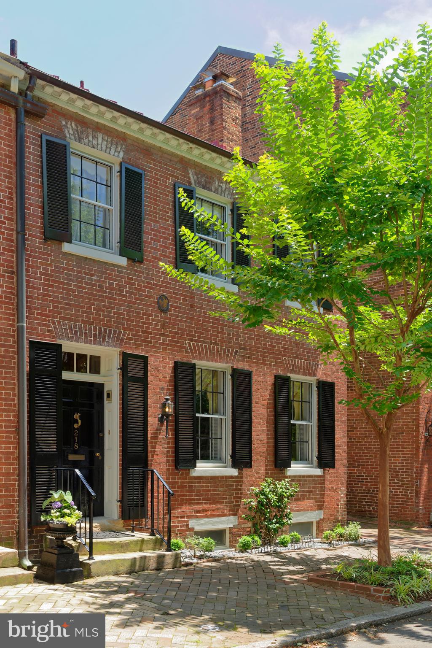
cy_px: 324
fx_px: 630
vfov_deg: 54.4
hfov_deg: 37.9
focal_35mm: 35
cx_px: 216
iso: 320
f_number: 10
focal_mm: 35
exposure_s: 1/80
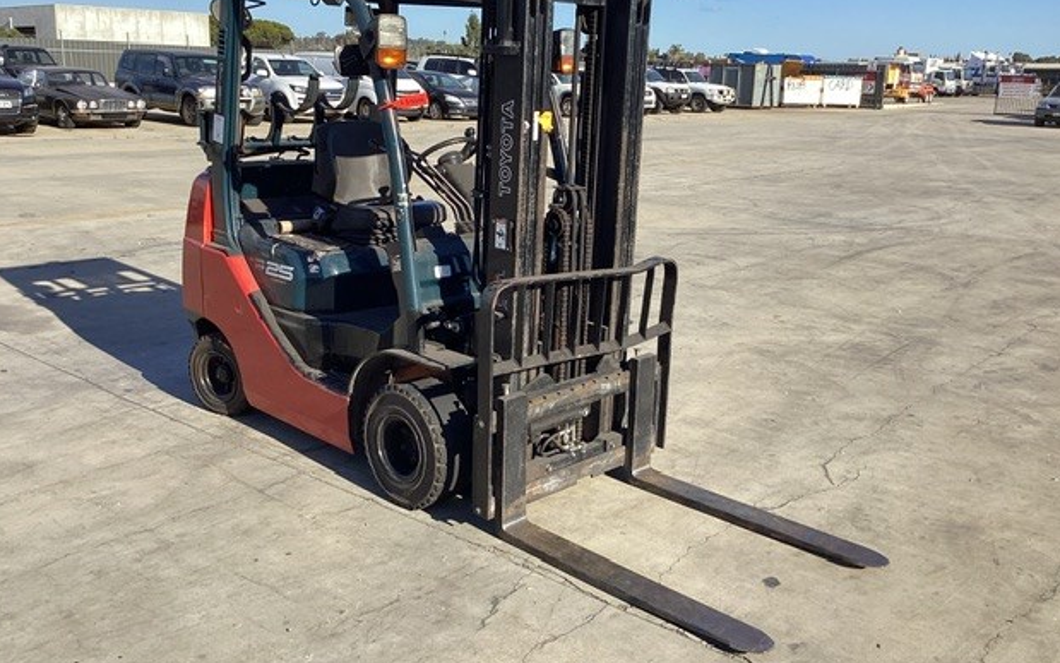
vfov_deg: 37.2
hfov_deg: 56.7
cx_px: 533
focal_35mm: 34
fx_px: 982
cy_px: 290
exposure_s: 1/970
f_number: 2.4
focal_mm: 3.3
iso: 25
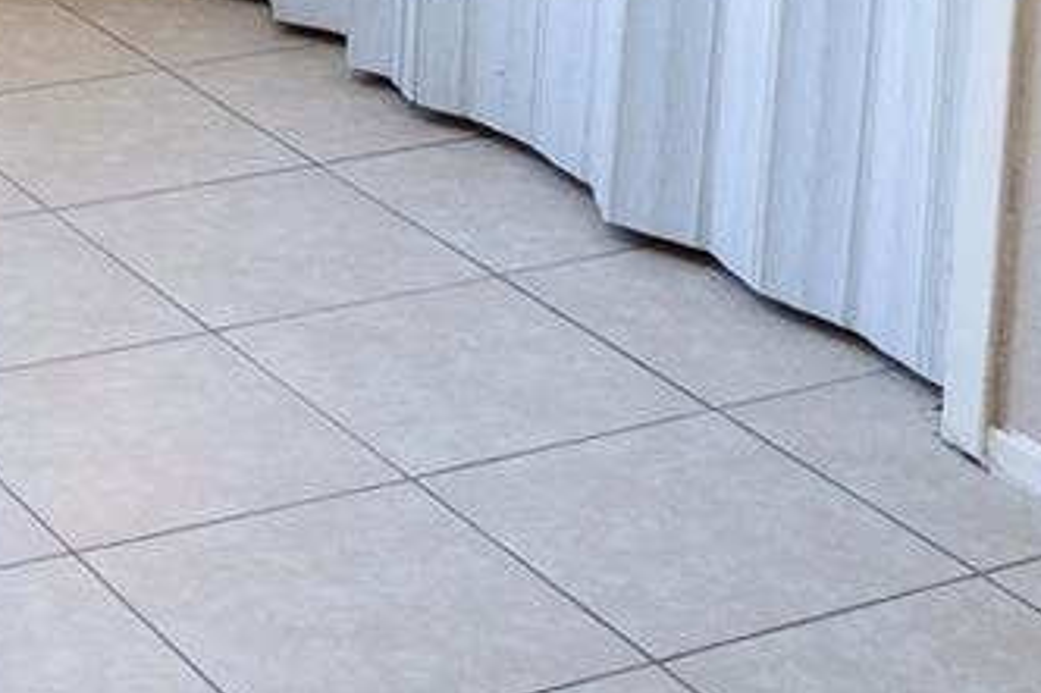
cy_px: -566
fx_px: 3106
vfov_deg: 11.7
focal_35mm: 107
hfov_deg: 18.1
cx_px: -198
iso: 100
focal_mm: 11.6
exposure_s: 1/20
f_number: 8
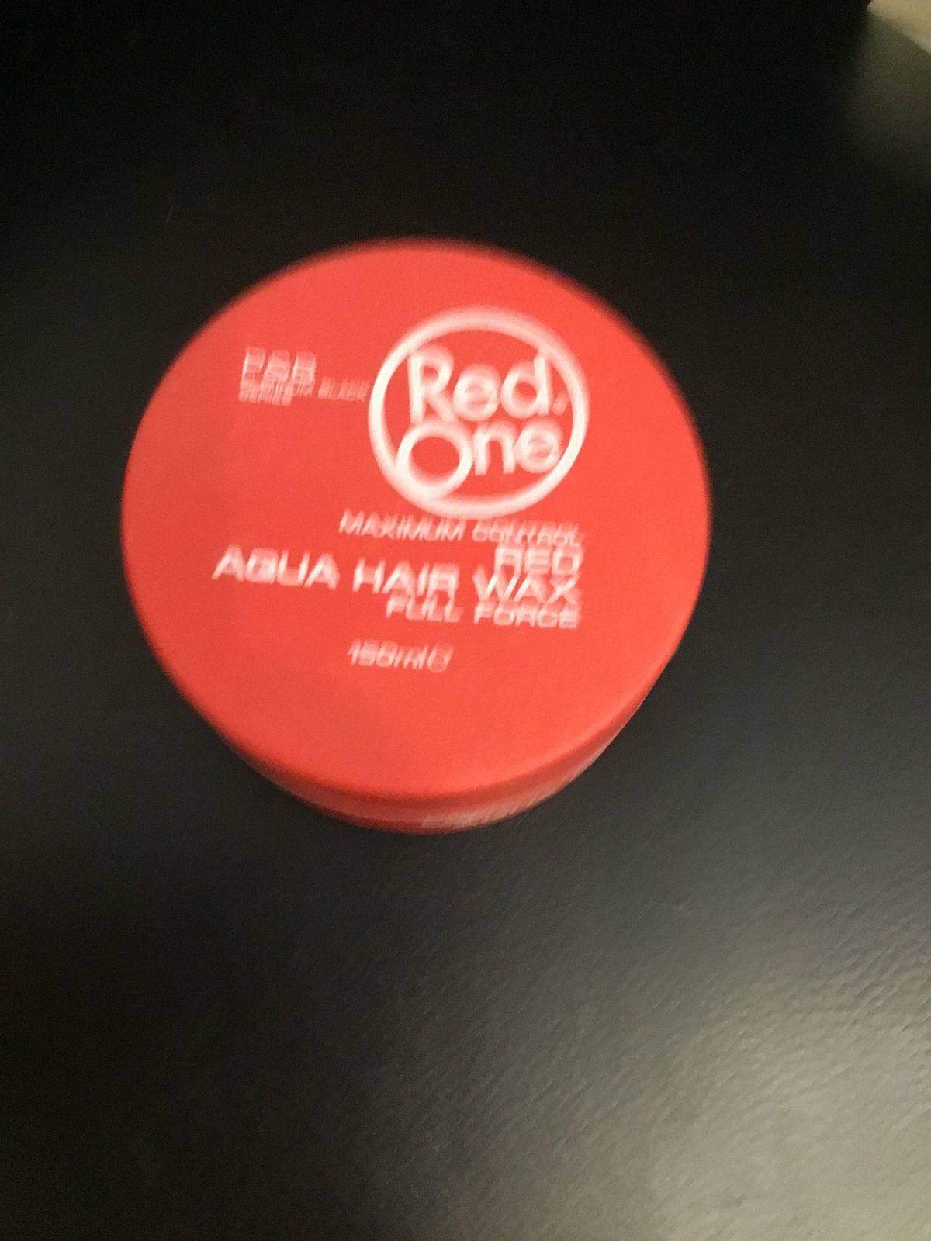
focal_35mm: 31
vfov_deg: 58.4
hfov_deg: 45.4
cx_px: 466
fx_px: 1112
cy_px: 620
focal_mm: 3.3
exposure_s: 1/17
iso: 500
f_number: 2.4
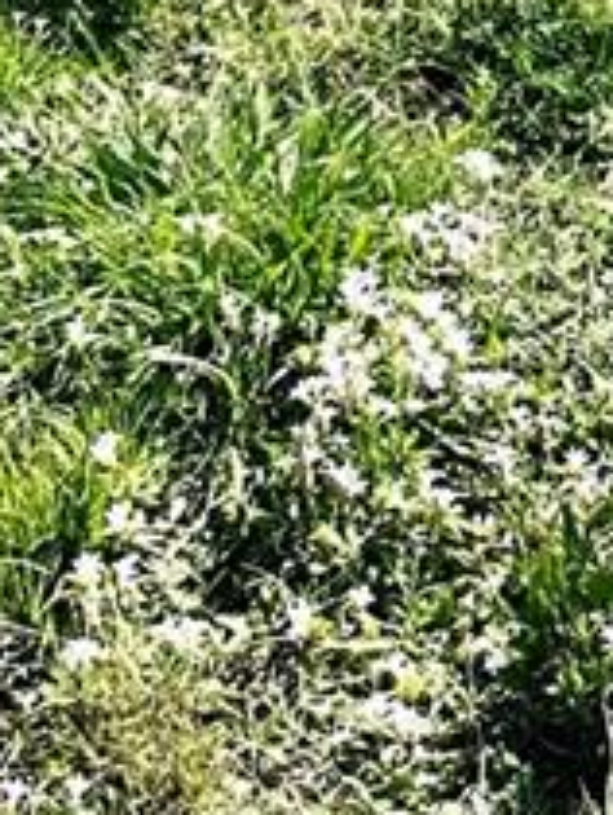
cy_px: -1494
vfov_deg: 10.7
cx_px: 586
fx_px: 3228
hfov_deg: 10.8
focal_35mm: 137
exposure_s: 1/3472
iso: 80
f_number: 1.78
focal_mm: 6.86
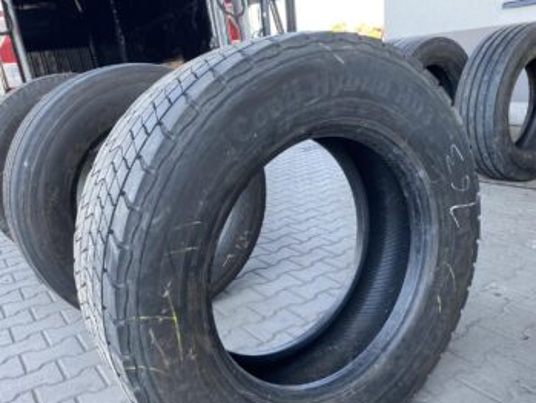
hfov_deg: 56.8
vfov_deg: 43.9
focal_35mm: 32
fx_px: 496
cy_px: 244
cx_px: 281
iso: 64
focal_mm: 4.25
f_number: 1.8
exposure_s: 1/121
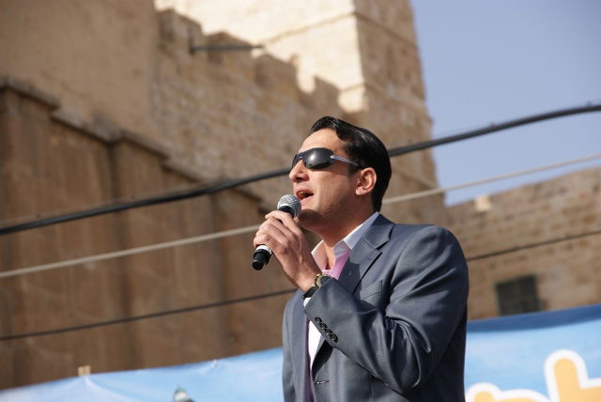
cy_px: 201
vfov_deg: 7.6
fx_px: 3008
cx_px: 300
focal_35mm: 180
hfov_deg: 11.4
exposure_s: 1/320
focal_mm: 120
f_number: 8
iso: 100
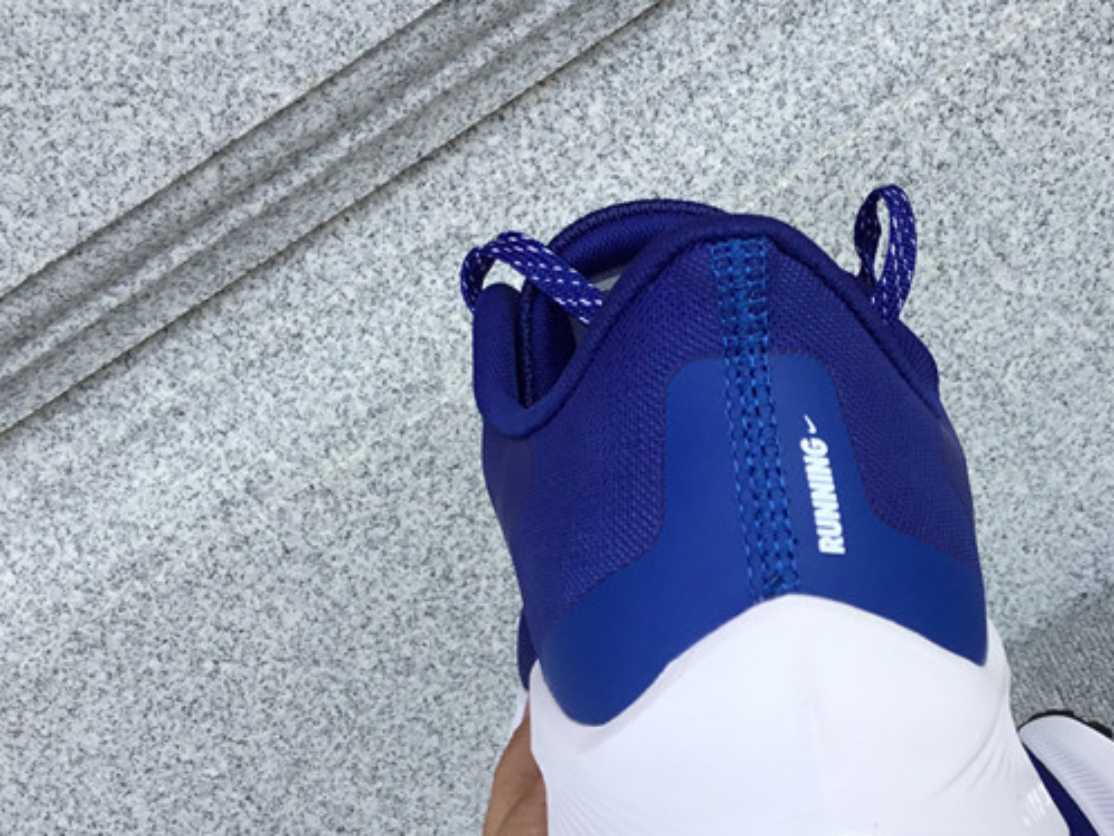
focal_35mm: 56
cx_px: 783
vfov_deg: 26.0
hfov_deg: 33.9
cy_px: 558
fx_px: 1803
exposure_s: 1/445
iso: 25
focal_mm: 3.3
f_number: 2.4
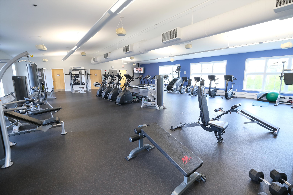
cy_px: 98
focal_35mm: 15
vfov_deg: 77.3
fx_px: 122
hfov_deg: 100.4
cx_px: 146
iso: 400
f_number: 4
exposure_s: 1/15
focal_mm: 10
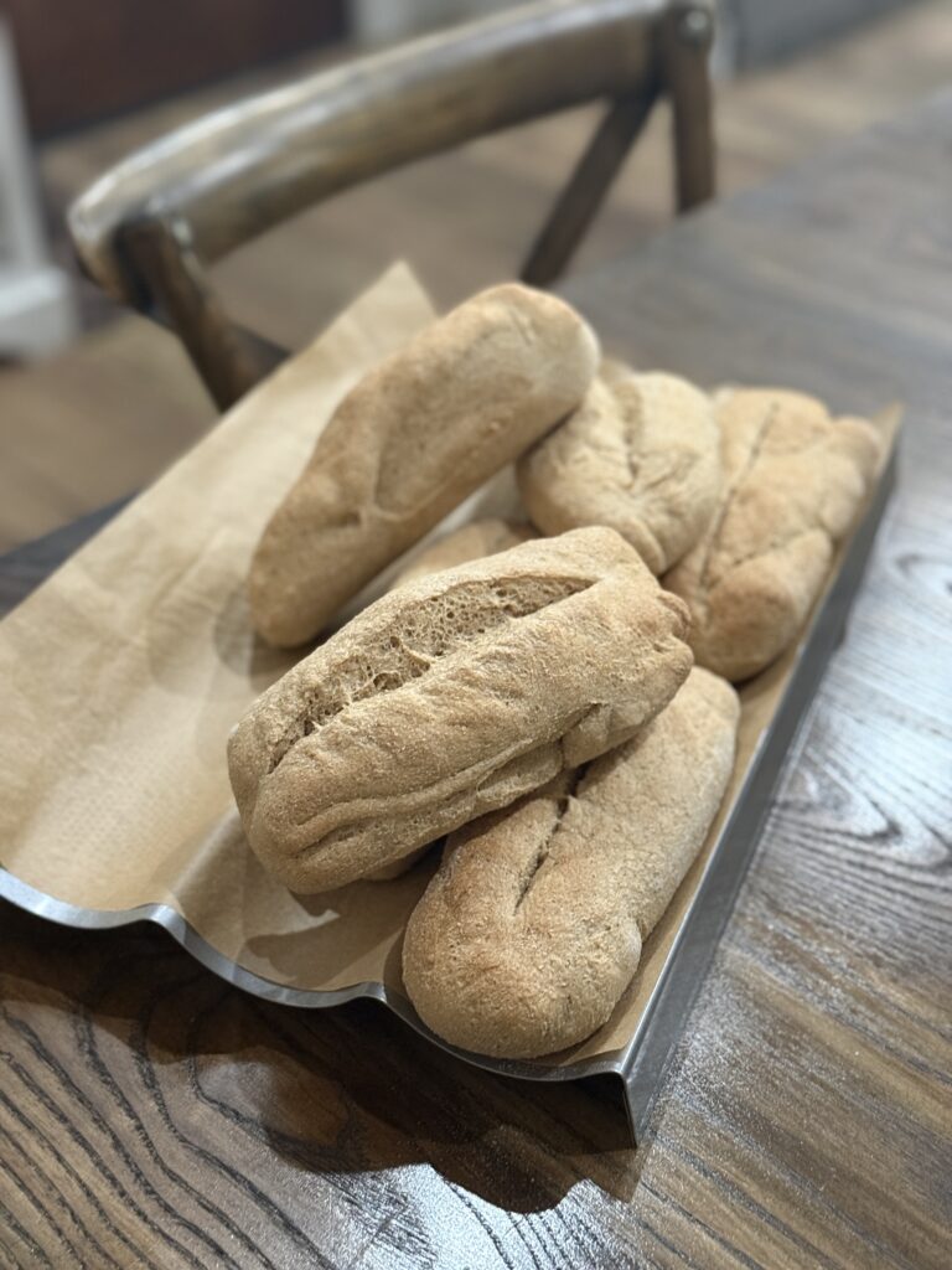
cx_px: 476
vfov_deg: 39.7
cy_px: 635
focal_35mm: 48
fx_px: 1760
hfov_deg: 30.3
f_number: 1.78
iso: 500
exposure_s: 1/40
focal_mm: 6.76
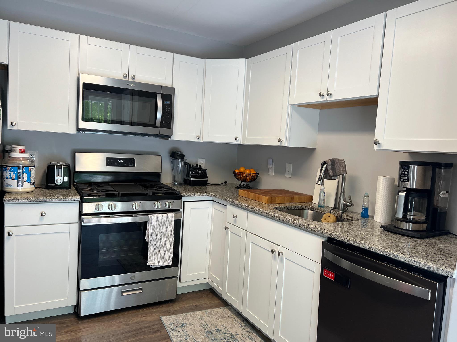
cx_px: 228
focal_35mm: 26
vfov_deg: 53.1
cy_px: 171
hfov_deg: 67.3
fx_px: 343
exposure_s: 1/120
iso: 64
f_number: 1.5
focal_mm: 5.7
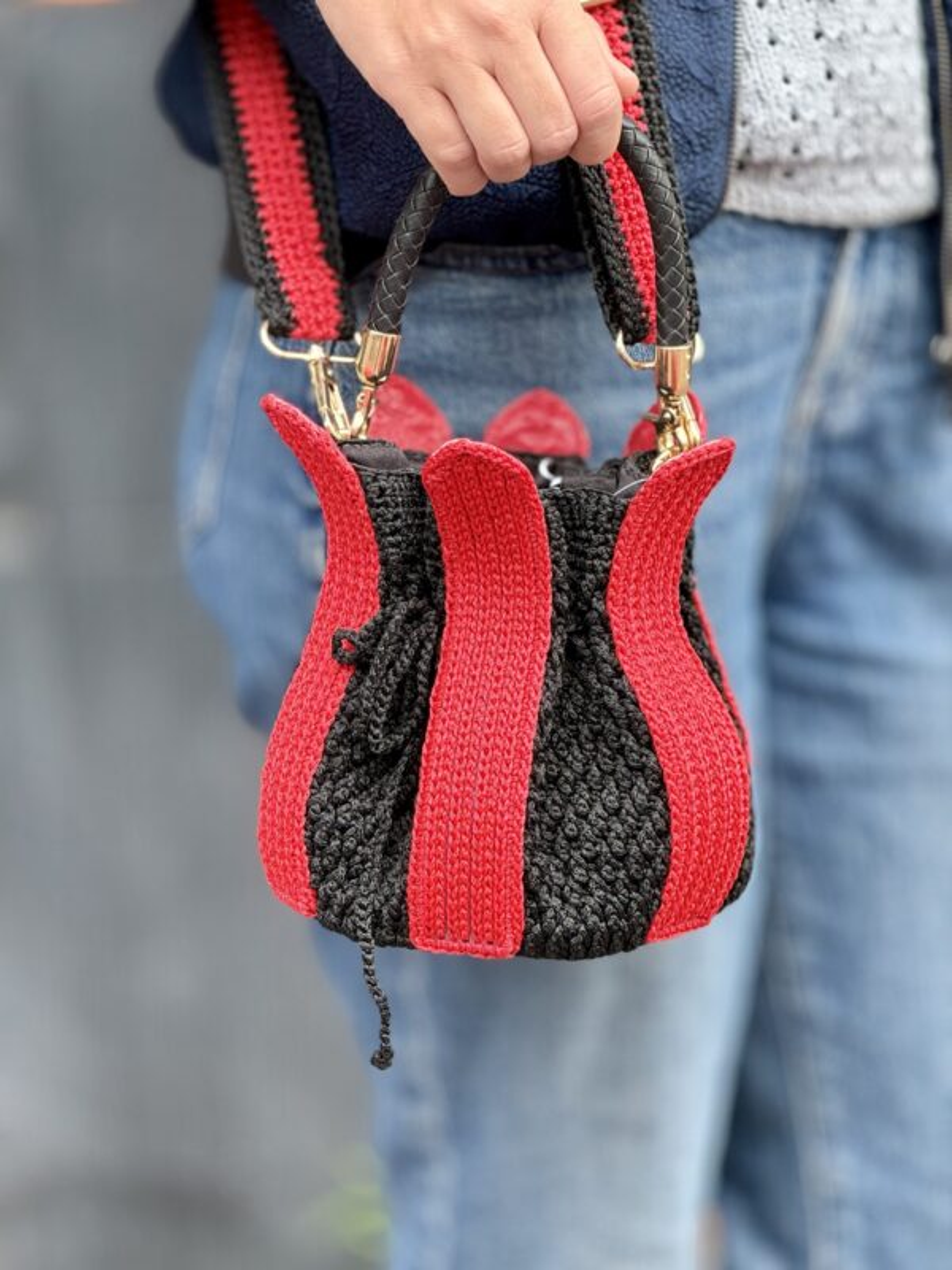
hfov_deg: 12.3
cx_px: 476
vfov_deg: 16.4
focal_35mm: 120
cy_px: 635
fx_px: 4400
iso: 100
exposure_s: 1/99
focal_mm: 15.66
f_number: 2.8
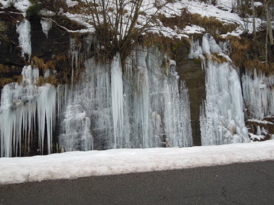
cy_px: 102
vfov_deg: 35.1
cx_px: 137
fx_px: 325
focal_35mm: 41
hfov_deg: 45.8
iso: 100
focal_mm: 7.3
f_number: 3.2
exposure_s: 1/50
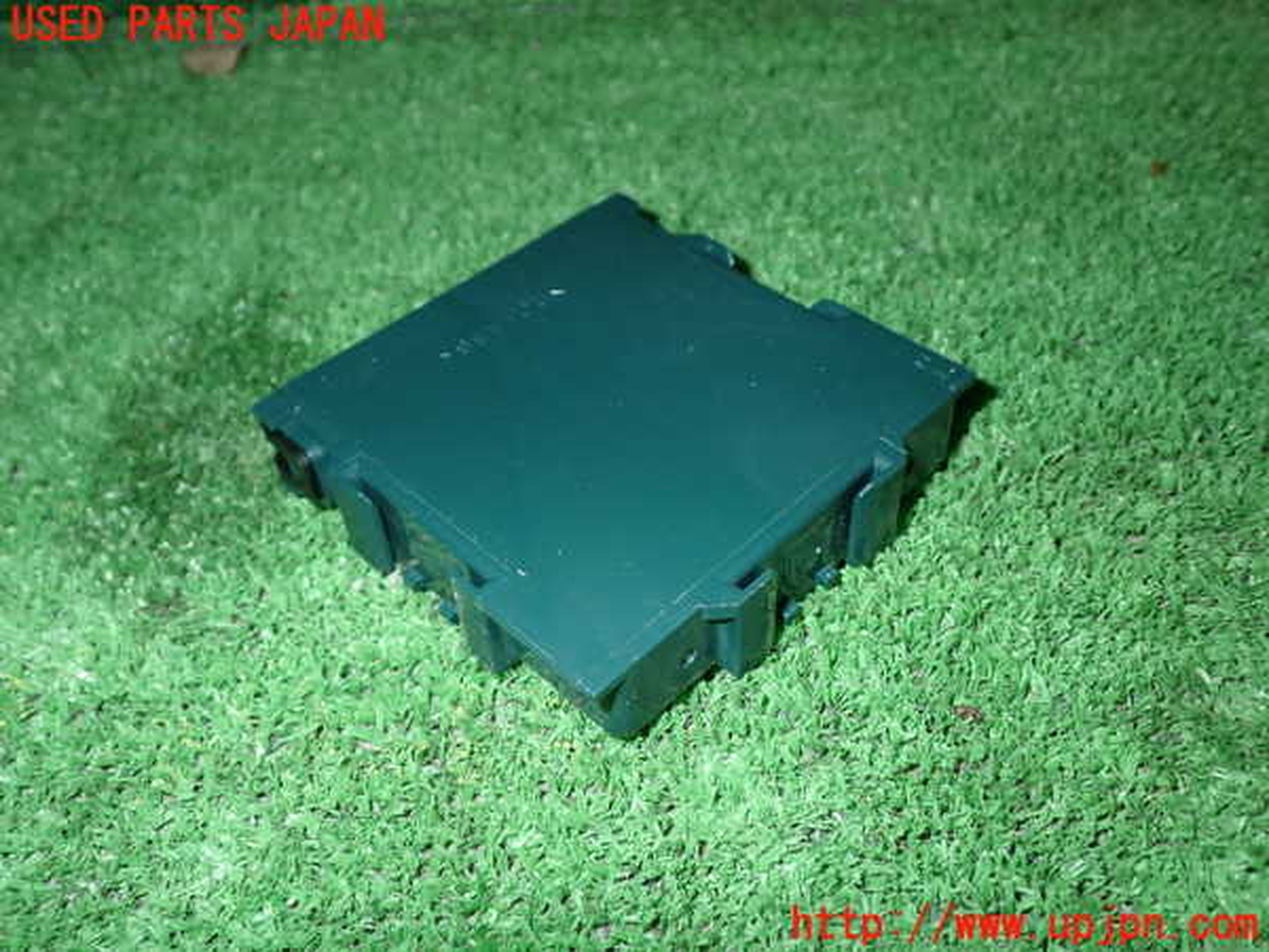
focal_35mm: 32
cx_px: 634
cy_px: 476
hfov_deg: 56.8
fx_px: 1173
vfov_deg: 44.2
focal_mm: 5.79
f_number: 7.1
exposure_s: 1/30
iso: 320
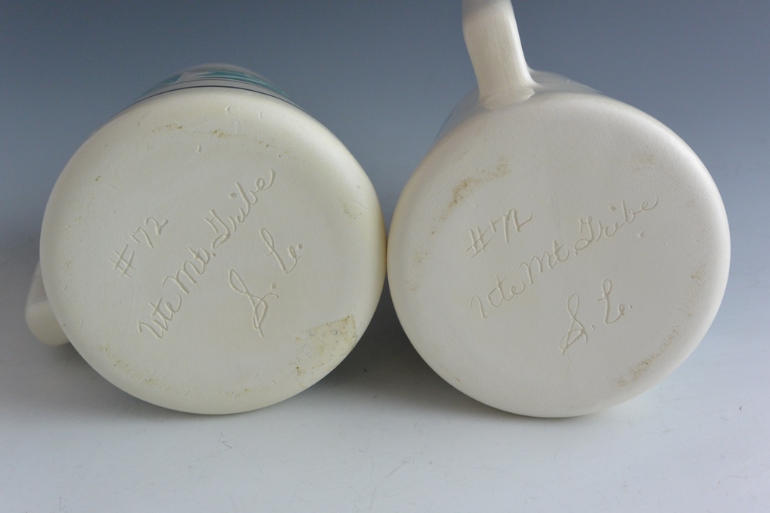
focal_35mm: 45
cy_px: 256
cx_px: 385
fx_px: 963
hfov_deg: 43.6
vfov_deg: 29.9
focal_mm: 16.9
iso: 400
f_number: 4.5
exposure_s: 1/60
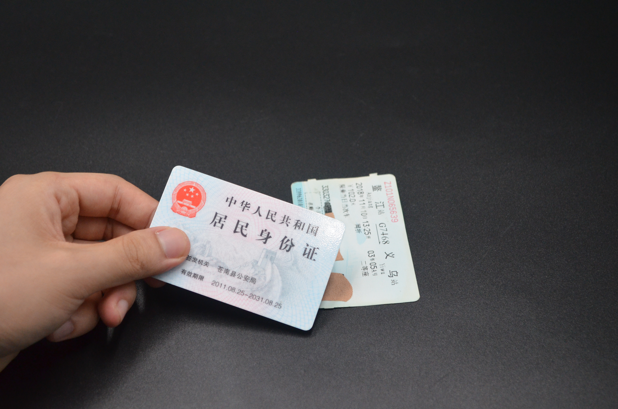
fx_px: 1131
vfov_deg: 20.5
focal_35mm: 66
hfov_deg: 30.6
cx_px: 309
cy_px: 204
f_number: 5.3
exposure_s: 1/500
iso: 1600
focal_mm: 44
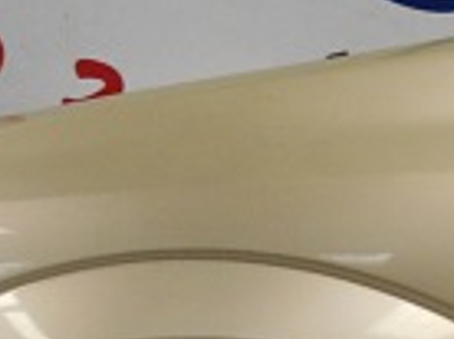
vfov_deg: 18.0
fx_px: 1021
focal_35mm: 78
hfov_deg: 25.0
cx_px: 285
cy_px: 392
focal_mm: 4.6
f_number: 3.2
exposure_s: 1/25
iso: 450
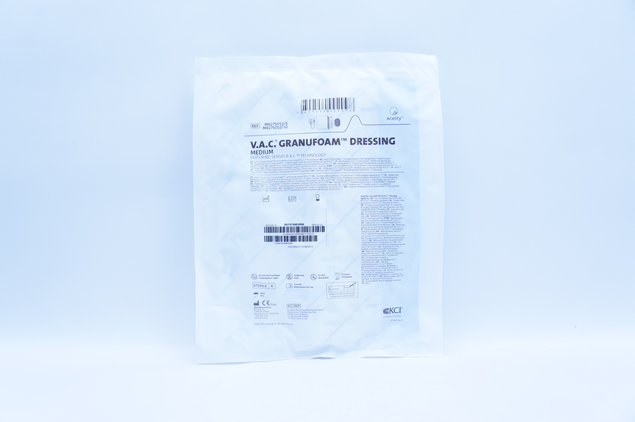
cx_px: 318
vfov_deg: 41.6
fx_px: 555
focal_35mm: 32
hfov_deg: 59.5
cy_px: 211
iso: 800
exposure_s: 1/200
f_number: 4.5
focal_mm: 21
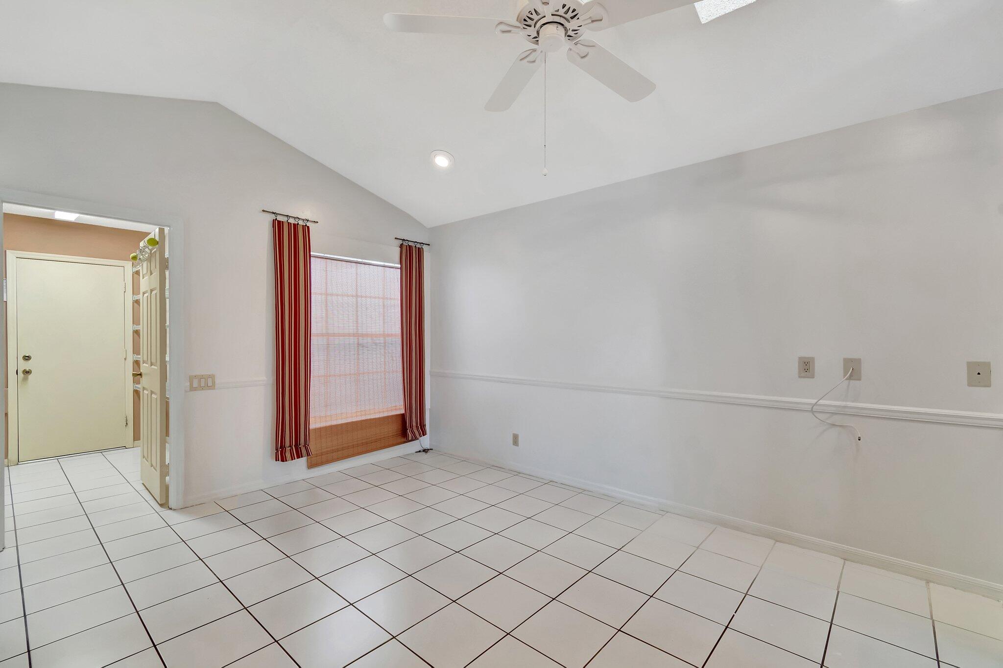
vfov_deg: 77.3
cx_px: 502
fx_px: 418
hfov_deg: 100.4
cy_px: 334
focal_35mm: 15
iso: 1000
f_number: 8
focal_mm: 10
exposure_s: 1/15
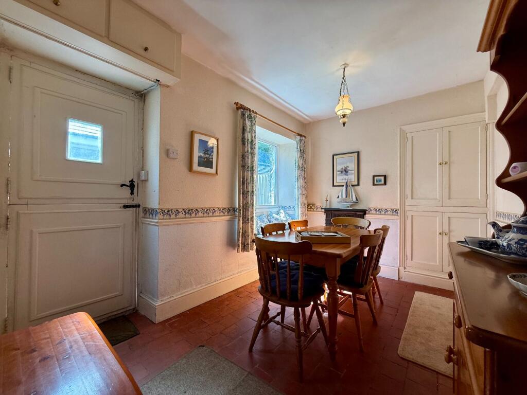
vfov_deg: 85.7
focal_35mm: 14
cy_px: 198
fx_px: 213
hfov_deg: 102.1
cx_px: 264
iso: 100
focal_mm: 2.22
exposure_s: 1/100
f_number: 2.2
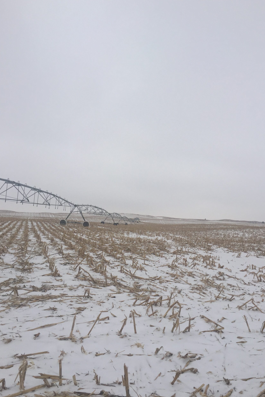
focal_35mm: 31
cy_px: 197
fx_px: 342
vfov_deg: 60.3
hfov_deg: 42.3
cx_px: 136
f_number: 2.2
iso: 32
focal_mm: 4.15
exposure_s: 1/3597
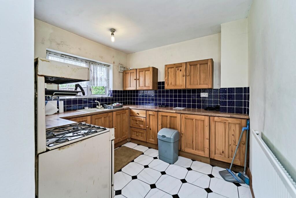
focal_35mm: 14
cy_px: 99
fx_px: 115
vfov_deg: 81.3
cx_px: 148
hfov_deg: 104.2
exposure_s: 1/25
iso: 400
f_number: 8
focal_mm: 14
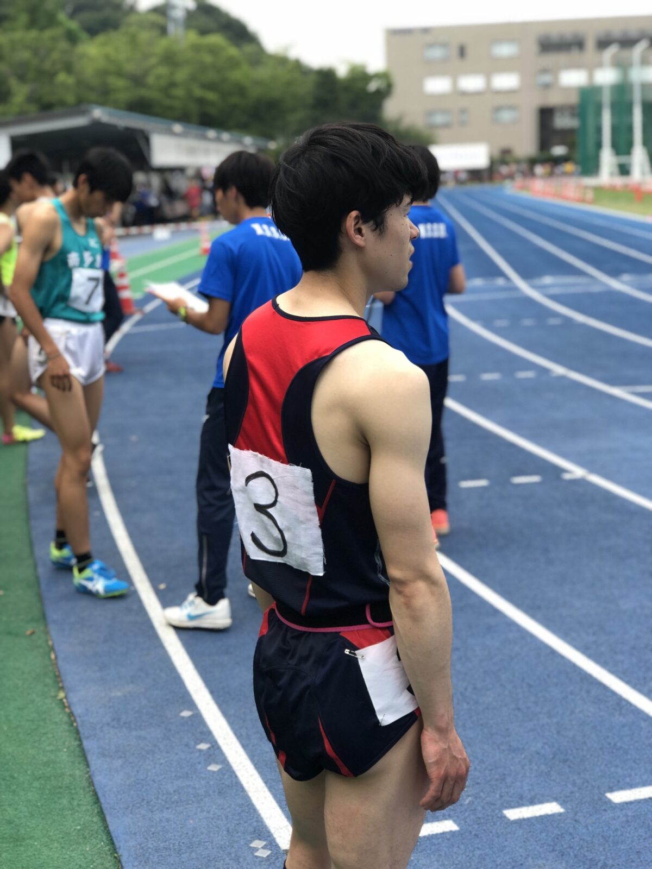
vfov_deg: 33.8
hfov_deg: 25.7
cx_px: 326
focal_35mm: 57
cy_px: 434
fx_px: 1431
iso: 25
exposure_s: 1/120
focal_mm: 6.6
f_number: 2.8
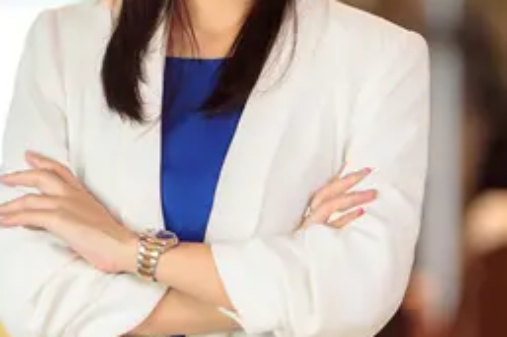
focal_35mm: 319
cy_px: 11
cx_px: 51
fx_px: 4490
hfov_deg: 6.5
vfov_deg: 4.3
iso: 50
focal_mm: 105
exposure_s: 1/125
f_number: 1.4
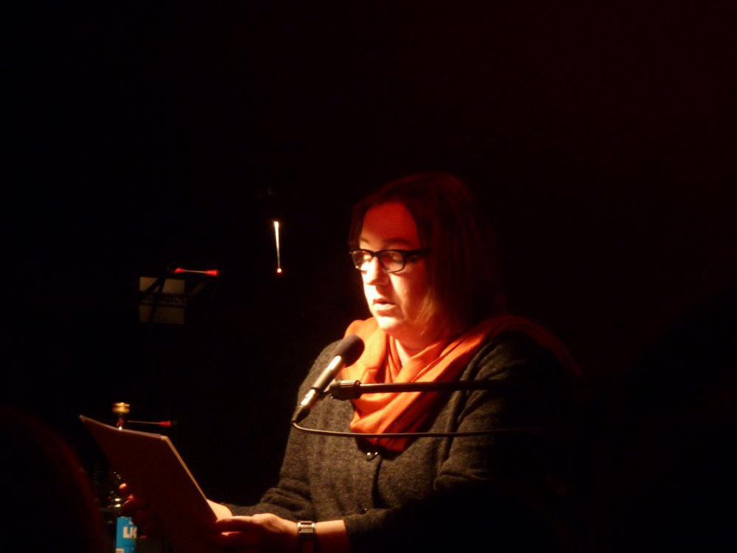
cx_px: 368
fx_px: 5301
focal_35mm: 249
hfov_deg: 8.0
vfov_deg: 6.0
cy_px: 276
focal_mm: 44.5
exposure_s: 1/8
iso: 400
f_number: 5.6
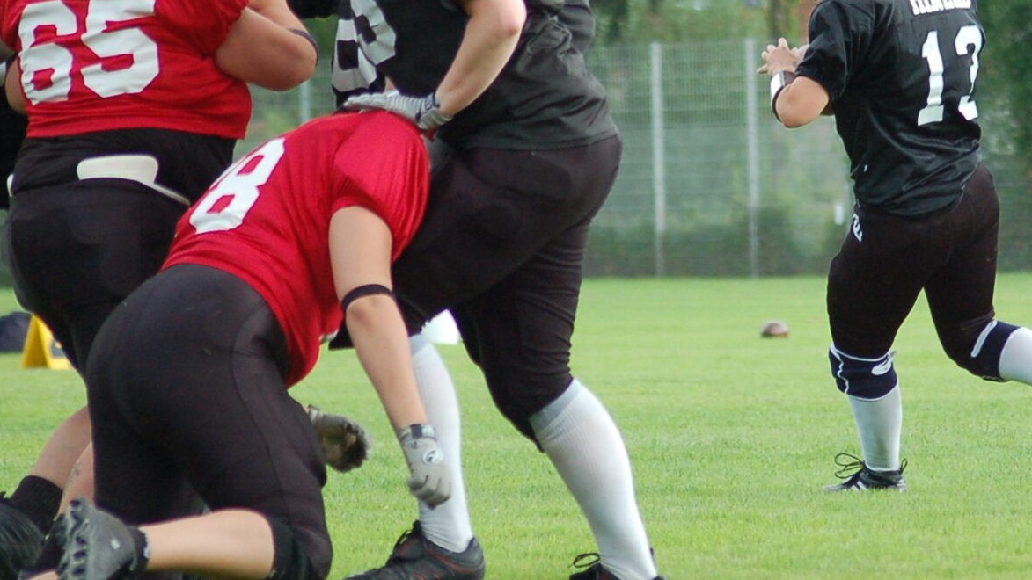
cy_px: 67
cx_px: 889
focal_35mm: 397
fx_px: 10864
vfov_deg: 3.1
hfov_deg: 5.4
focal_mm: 135
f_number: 4.5
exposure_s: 1/500
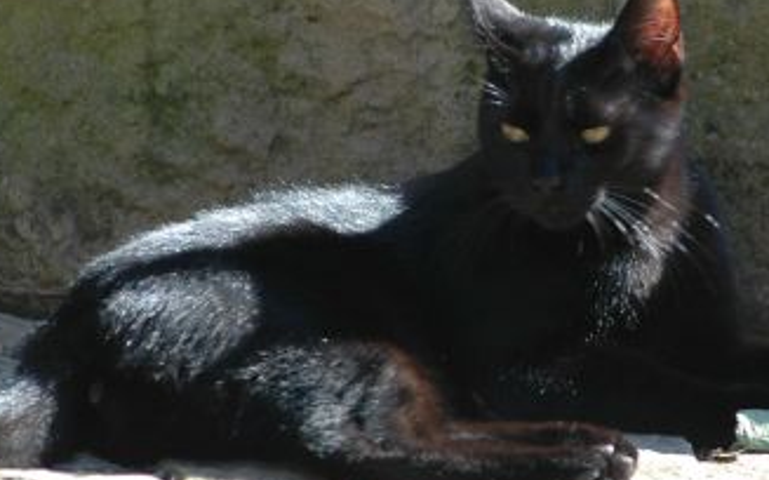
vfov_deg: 2.2
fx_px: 12715
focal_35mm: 607
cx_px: 579
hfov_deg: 3.5
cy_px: 195
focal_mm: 200
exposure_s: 1/250
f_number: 4.5
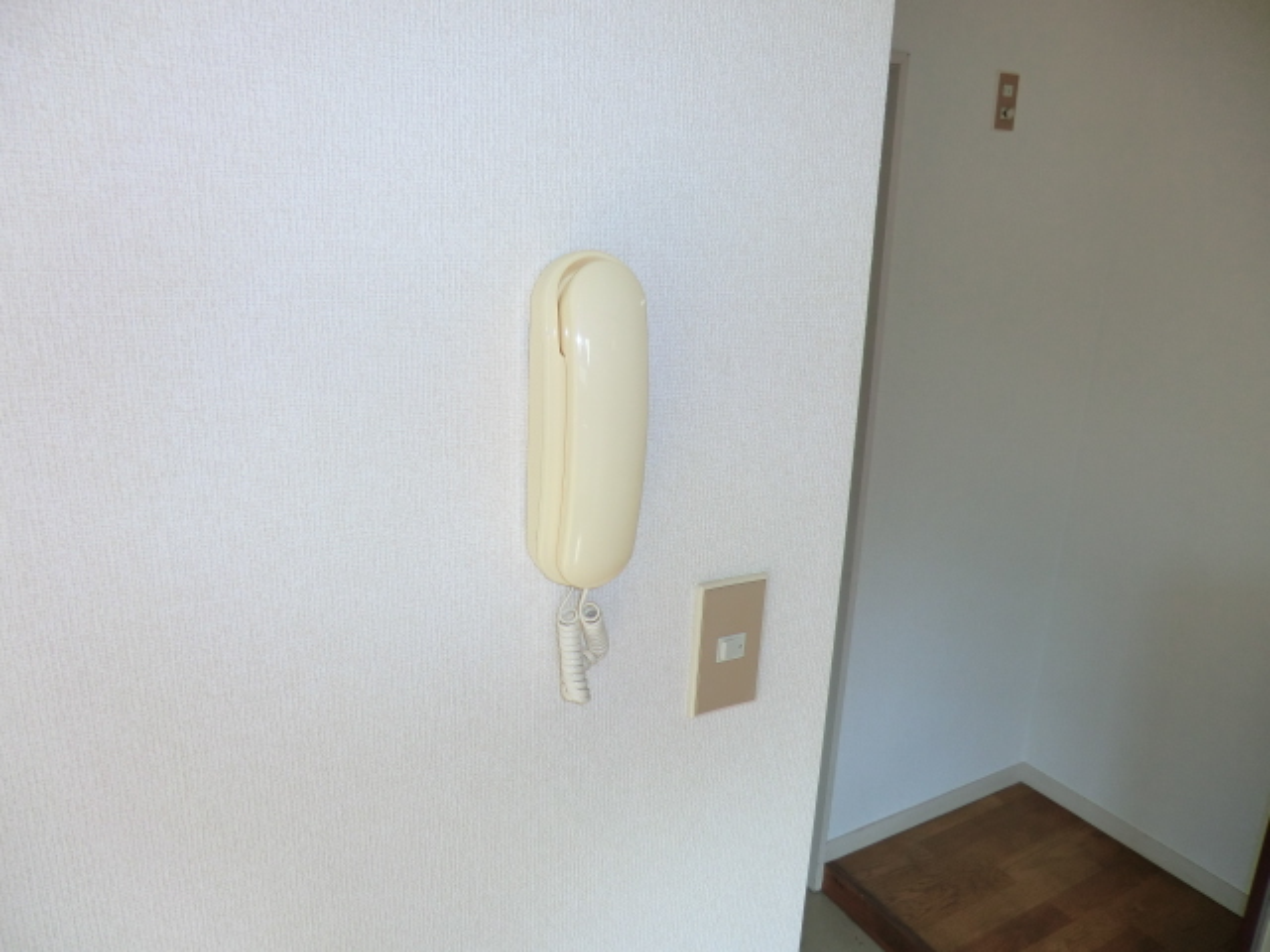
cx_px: 635
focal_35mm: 24
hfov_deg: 71.6
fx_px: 881
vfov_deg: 56.8
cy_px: 476
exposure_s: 1/60
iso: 80
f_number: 3.2
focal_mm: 4.3
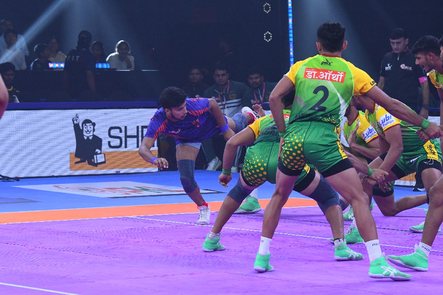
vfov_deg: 8.3
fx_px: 2030
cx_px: 222
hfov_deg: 12.5
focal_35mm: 165
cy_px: 148
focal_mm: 110
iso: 2000
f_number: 5.6
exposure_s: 1/1600
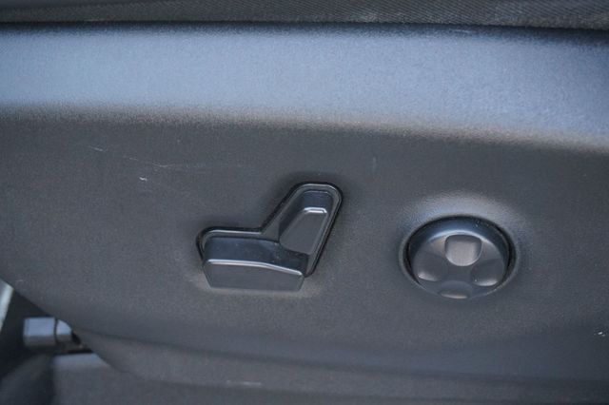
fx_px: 862
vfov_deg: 26.5
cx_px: 304
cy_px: 202
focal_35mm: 51
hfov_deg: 38.9
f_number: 5
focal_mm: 34
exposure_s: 1/60
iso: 1600
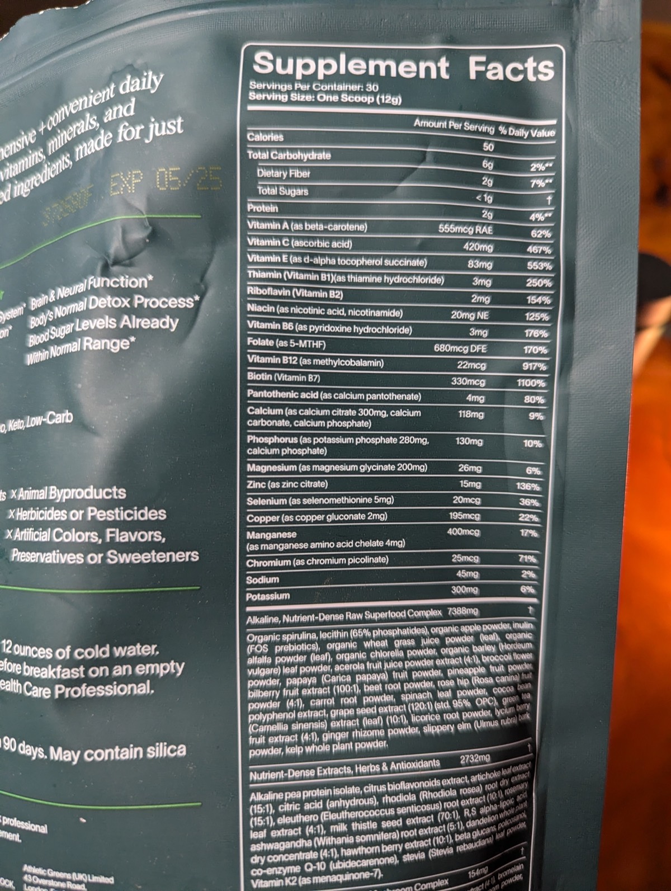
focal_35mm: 24
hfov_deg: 57.0
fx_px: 619
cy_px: 446
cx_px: 336
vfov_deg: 71.5
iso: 777
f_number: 1.85
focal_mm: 6.81
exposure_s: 1/325
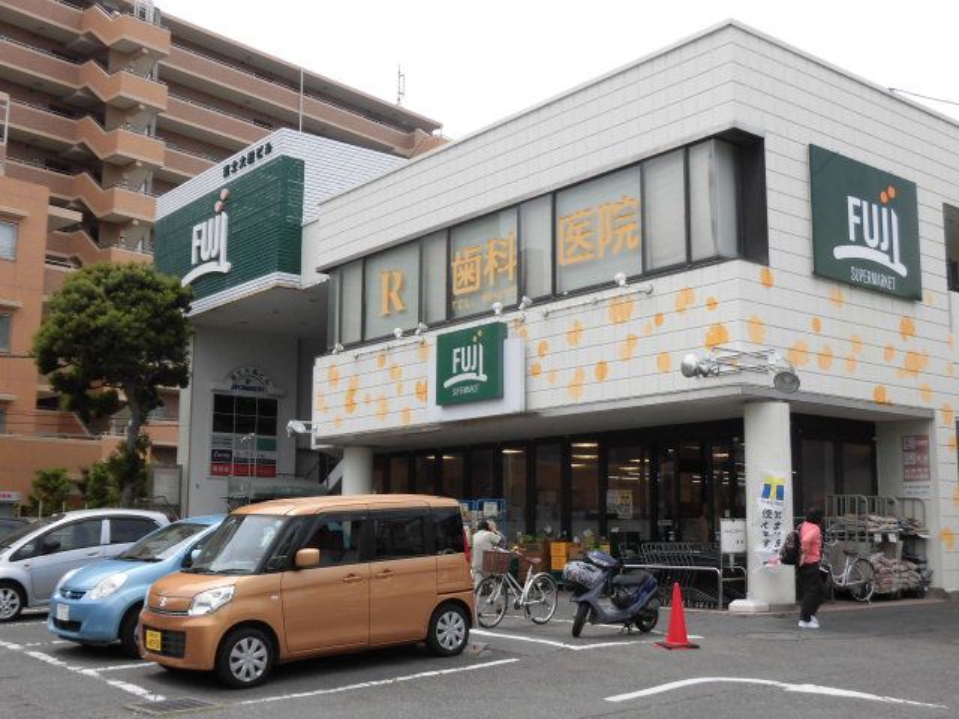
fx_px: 1191
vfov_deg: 33.6
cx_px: 480
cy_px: 360
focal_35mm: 43
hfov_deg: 43.9
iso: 100
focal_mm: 7.72
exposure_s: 1/800
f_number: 3.8
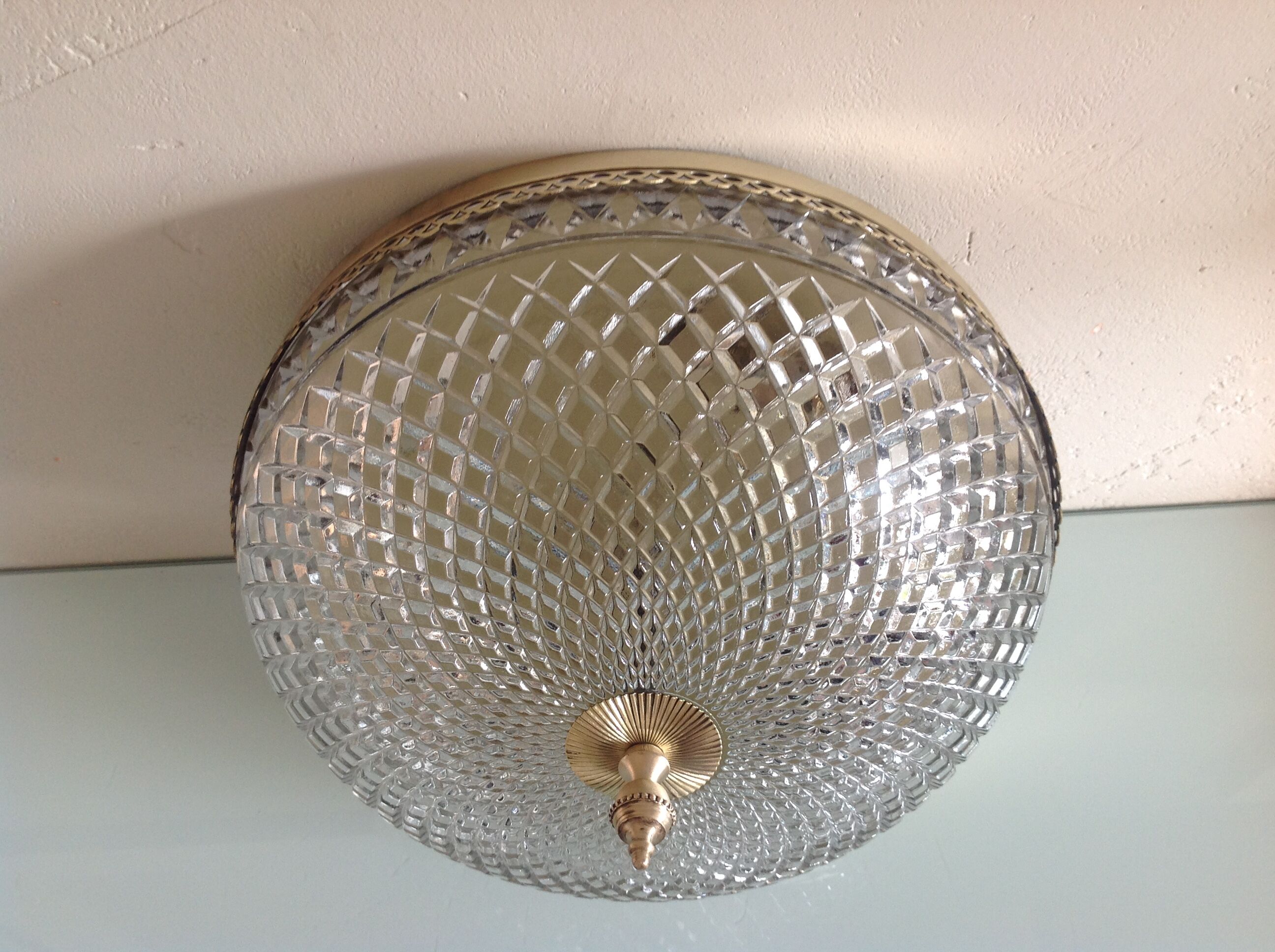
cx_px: 638
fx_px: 1287
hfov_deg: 52.7
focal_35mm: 35
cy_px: 476
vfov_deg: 40.6
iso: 50
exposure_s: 1/20
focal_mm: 4.28
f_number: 2.4
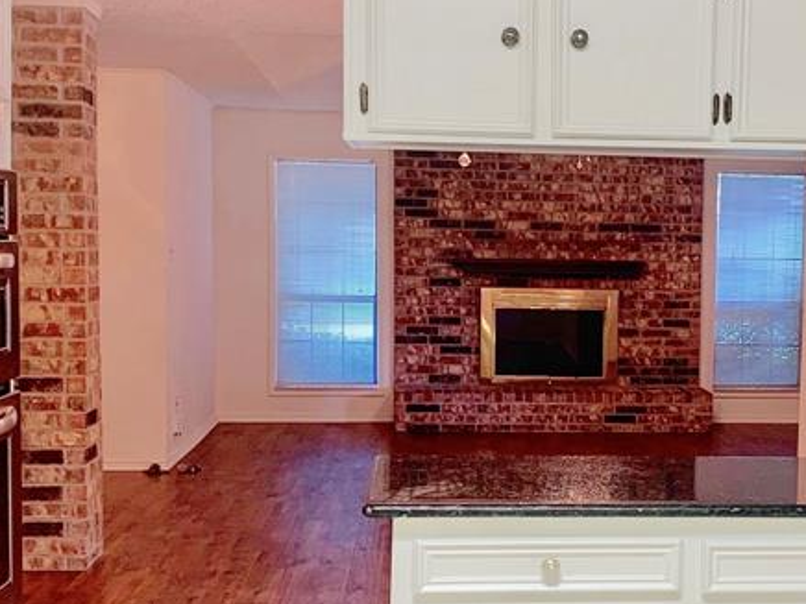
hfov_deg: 31.0
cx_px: 619
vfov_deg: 24.0
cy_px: 377
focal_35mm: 61
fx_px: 1420
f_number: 1.8
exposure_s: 1/60
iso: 80
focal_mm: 4.25
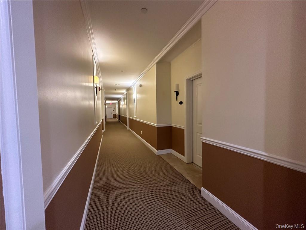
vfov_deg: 85.7
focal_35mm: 14
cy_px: 115
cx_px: 153
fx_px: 124
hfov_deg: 102.1
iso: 500
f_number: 2.2
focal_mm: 2.22
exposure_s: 1/60
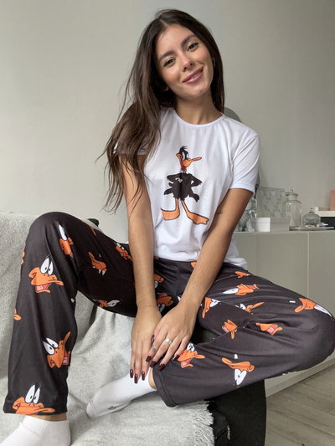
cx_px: 168
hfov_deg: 46.8
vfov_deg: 60.0
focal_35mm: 30
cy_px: 223
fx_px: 387
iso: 200
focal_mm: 2.69
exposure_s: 1/60
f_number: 1.9
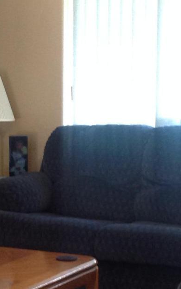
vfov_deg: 17.4
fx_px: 939
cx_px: -29
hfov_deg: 10.8
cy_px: 211
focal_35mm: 119
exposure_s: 1/15
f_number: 2.4
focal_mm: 4.28
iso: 125
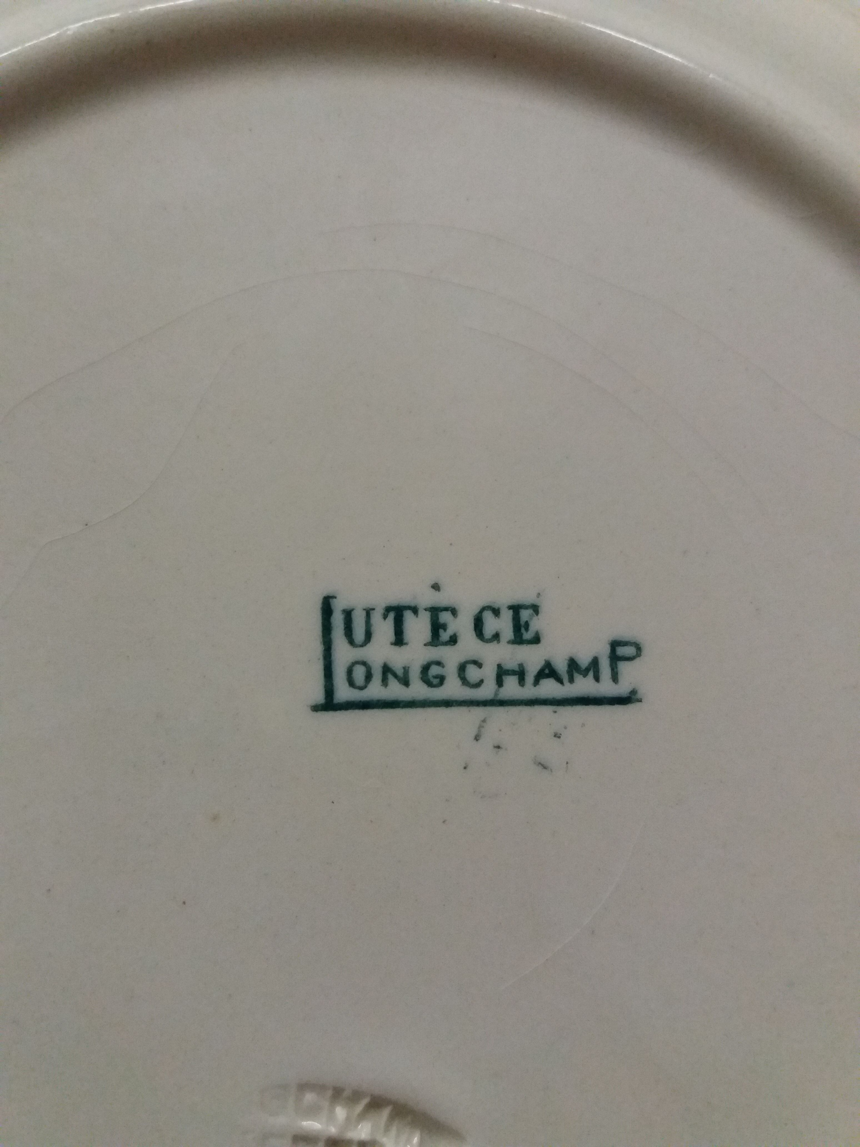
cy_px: 574
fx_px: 928
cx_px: 430
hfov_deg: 49.7
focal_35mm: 28
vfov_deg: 63.4
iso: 400
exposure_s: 1/650
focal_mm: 3.7
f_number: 1.9
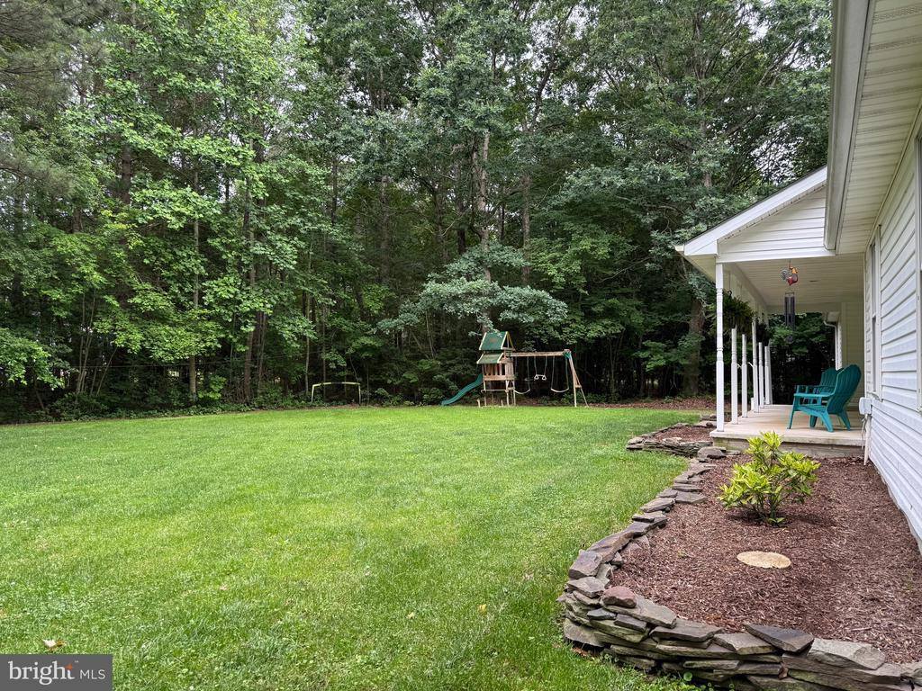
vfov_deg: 56.8
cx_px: 461
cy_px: 346
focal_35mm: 24
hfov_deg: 71.6
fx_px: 639
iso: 80
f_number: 1.78
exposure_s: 1/212
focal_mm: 6.76
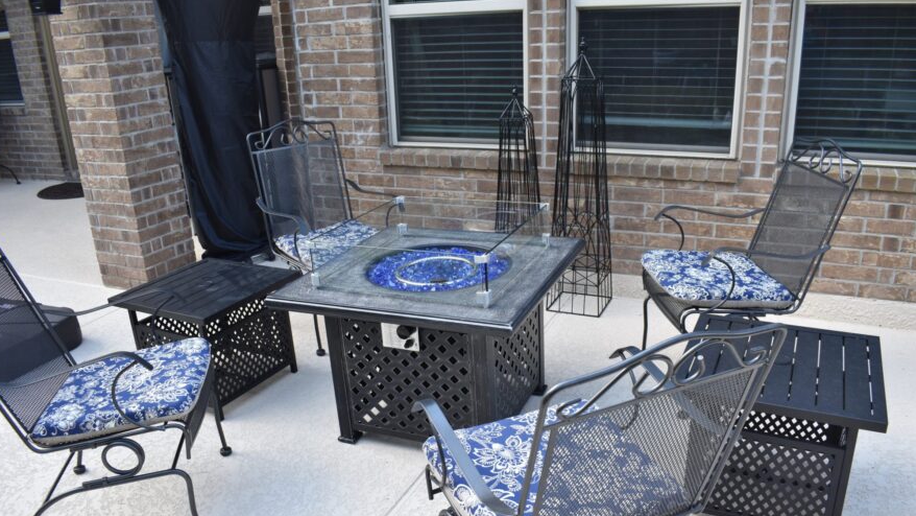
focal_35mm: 29
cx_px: 461
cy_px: 296
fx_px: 704
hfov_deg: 66.1
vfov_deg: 40.1
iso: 360
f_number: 5.6
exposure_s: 1/250
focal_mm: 18
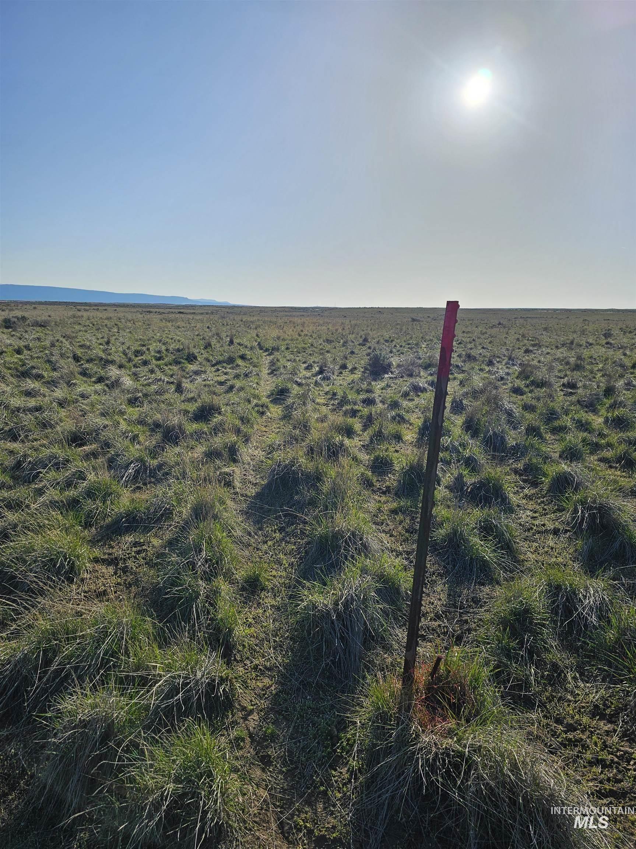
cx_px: 318
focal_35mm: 23
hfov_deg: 58.9
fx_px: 564
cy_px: 424
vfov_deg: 73.9
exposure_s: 1/2000
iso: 12
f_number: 1.7
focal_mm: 6.3
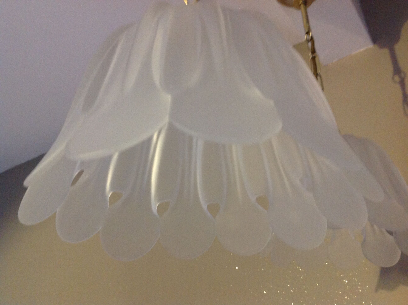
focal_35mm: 35
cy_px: 152
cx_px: 204
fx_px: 412
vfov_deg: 40.6
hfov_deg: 52.7
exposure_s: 1/15
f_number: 2.4
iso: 250
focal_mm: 4.28
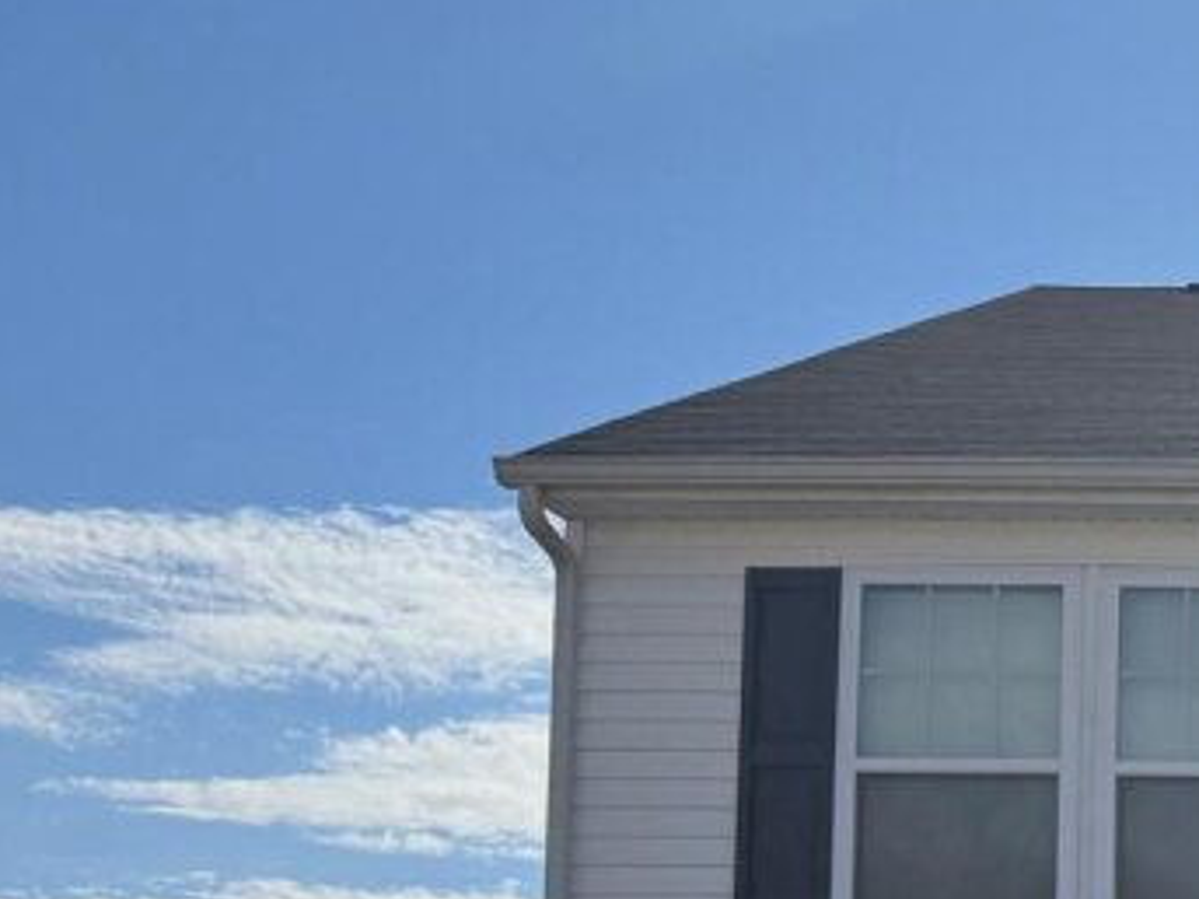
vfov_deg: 16.6
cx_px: 2003
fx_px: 2909
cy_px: 1168
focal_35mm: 84
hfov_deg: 19.1
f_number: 1.78
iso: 100
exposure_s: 1/14286
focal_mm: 6.76
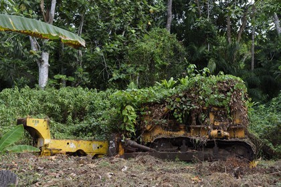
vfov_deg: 26.0
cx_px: 140
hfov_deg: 38.2
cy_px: 94
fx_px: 406
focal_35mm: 52
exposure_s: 1/125
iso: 200
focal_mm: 52
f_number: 7.1
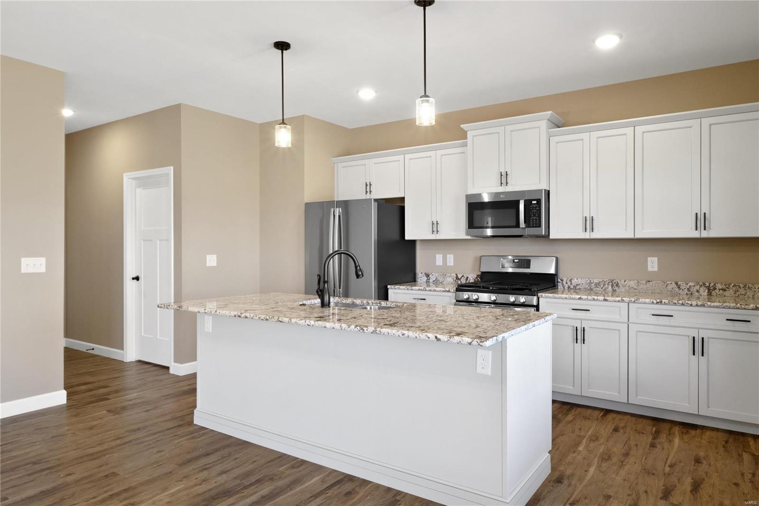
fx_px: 506
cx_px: 380
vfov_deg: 53.1
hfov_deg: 73.8
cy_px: 253
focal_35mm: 24
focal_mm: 12
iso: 400
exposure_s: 1/5
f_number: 10
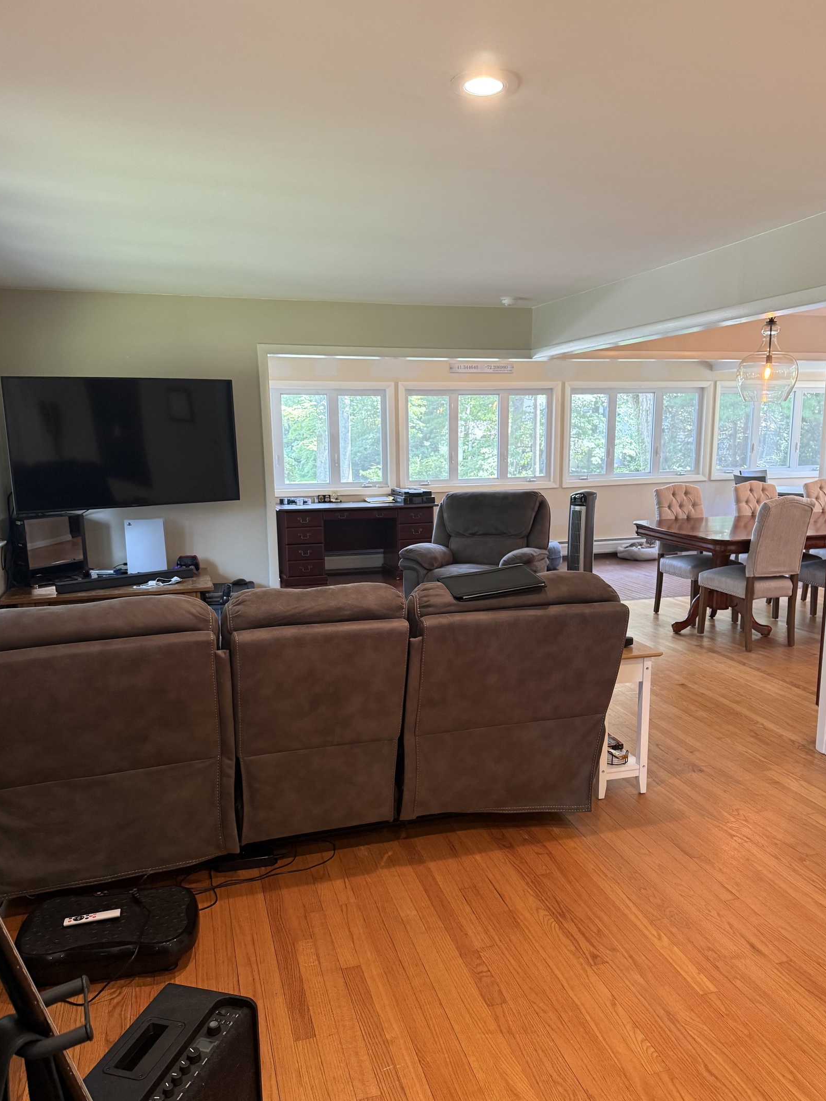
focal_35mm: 26
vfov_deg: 67.2
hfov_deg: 53.1
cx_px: 425
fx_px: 827
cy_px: 583
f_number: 1.78
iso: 250
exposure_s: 1/60
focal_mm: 6.76
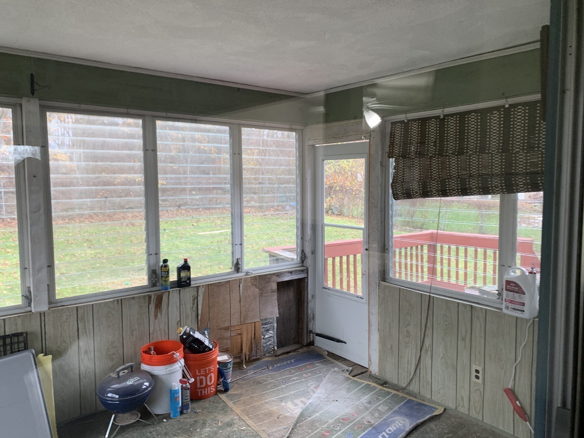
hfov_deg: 67.3
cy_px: 219
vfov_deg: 53.1
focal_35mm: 26
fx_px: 439
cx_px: 292
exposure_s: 1/115
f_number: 1.8
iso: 100
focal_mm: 4.25
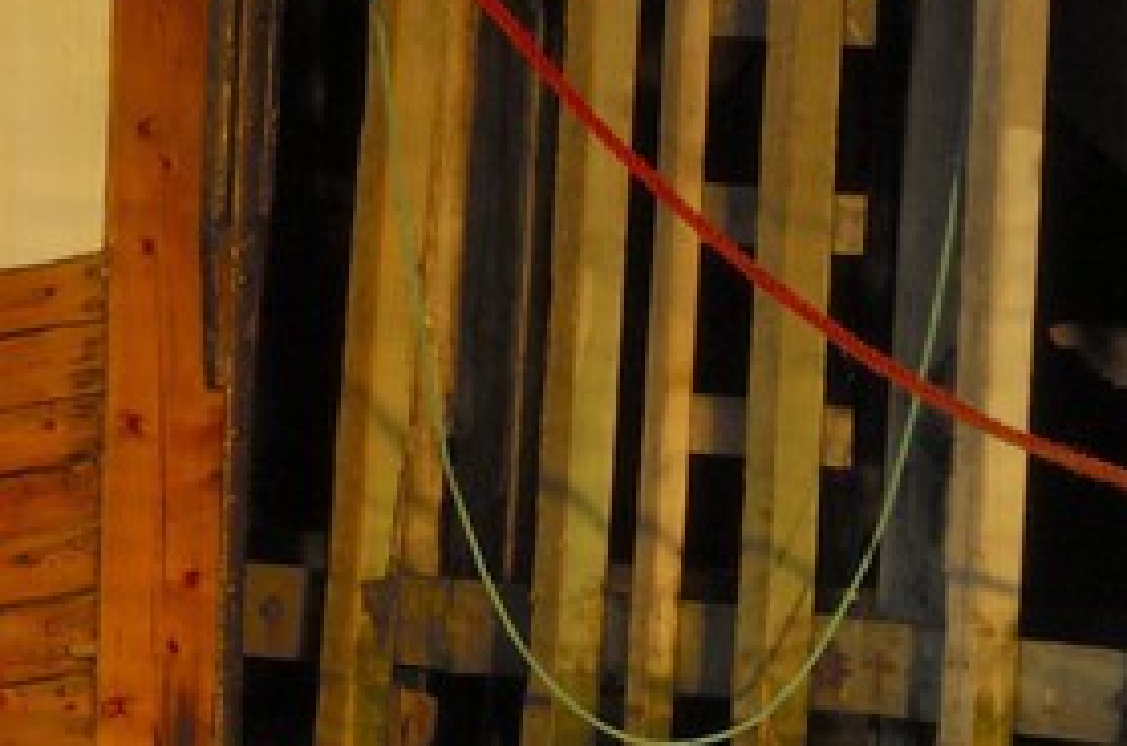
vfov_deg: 0.8
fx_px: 54004
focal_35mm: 1729
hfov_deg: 1.2
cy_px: -243
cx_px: -1982
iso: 100
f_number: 15
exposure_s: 1/60
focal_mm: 200
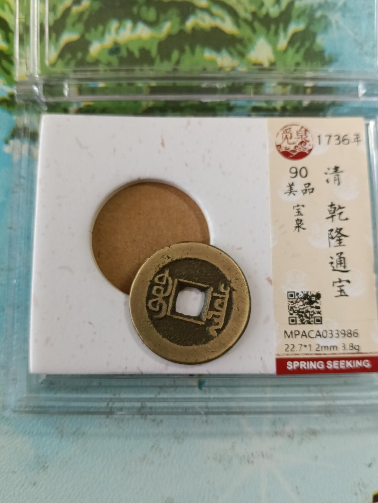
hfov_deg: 51.5
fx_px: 392
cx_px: 189
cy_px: 252
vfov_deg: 65.3
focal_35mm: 27
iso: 250
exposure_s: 1/33.3
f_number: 1.8
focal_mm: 3.98
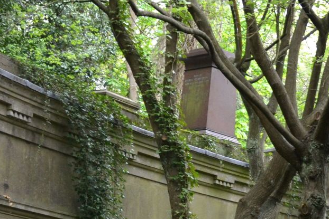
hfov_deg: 20.2
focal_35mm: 100
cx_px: 249
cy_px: 215
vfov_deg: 13.5
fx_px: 914
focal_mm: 18
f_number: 4
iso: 400
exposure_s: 1/60
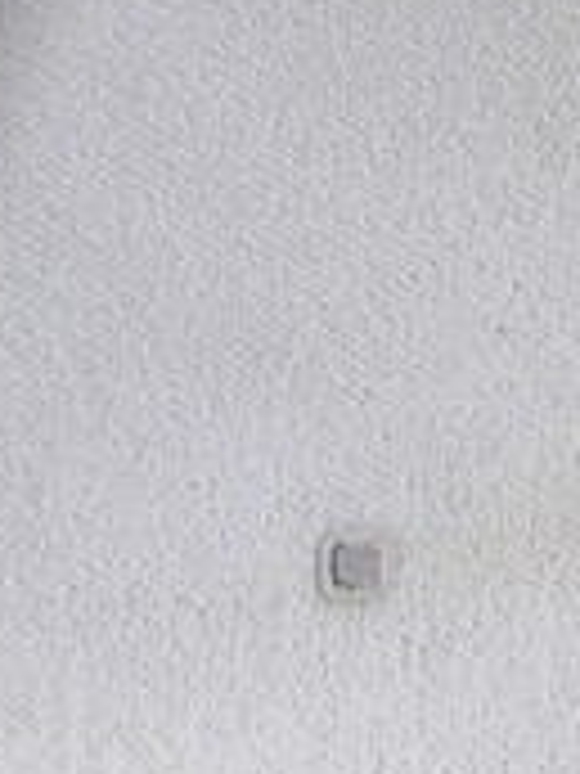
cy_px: -1600
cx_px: 1299
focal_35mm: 214
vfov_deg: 7.9
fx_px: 4781
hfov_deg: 6.6
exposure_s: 1/50
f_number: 1.8
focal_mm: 3.95
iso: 80
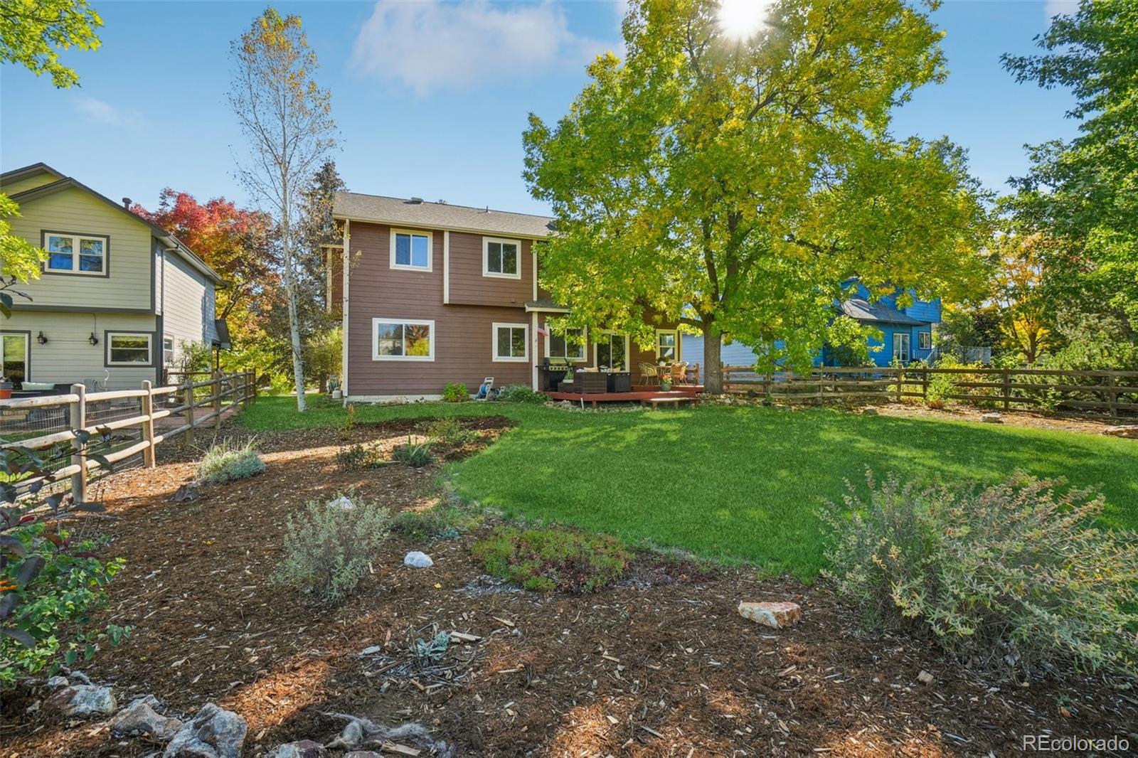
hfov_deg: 100.4
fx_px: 474
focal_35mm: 15
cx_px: 569
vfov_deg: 77.3
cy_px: 379
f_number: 8
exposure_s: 1/160
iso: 400
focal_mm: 10
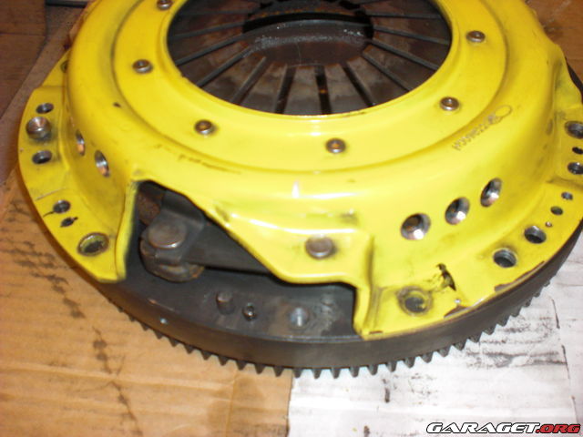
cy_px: 218
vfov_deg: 37.7
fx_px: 640
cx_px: 292
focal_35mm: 38
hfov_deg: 49.0
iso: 200
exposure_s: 1/60
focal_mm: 6.3
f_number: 3.1
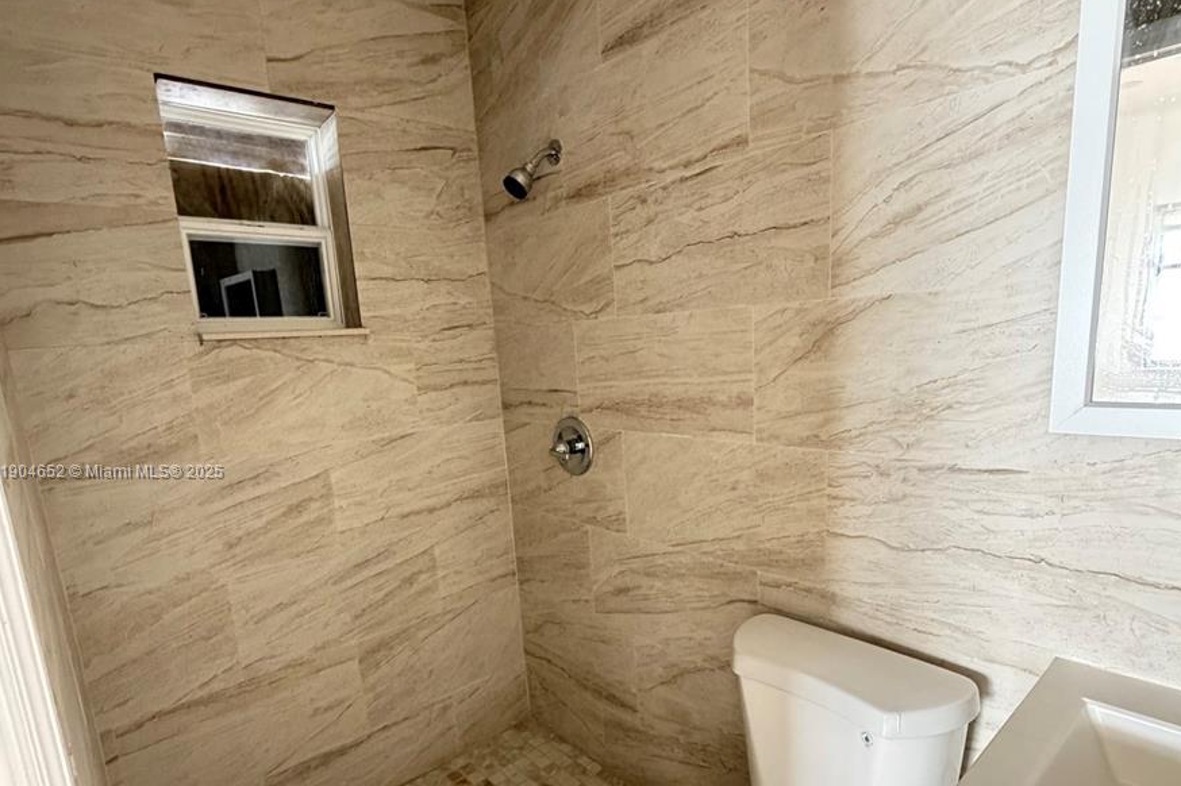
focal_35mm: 20
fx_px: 656
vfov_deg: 61.3
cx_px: 584
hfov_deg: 84.0
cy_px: 473
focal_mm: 2.22
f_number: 2.2
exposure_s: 1/60
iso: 640
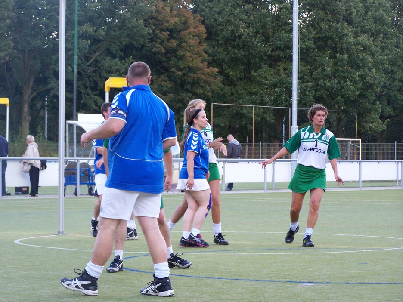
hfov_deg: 14.1
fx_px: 1630
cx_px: 186
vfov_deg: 10.6
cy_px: 153
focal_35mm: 140
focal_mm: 21.2
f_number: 3.3
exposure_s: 1/250
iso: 160
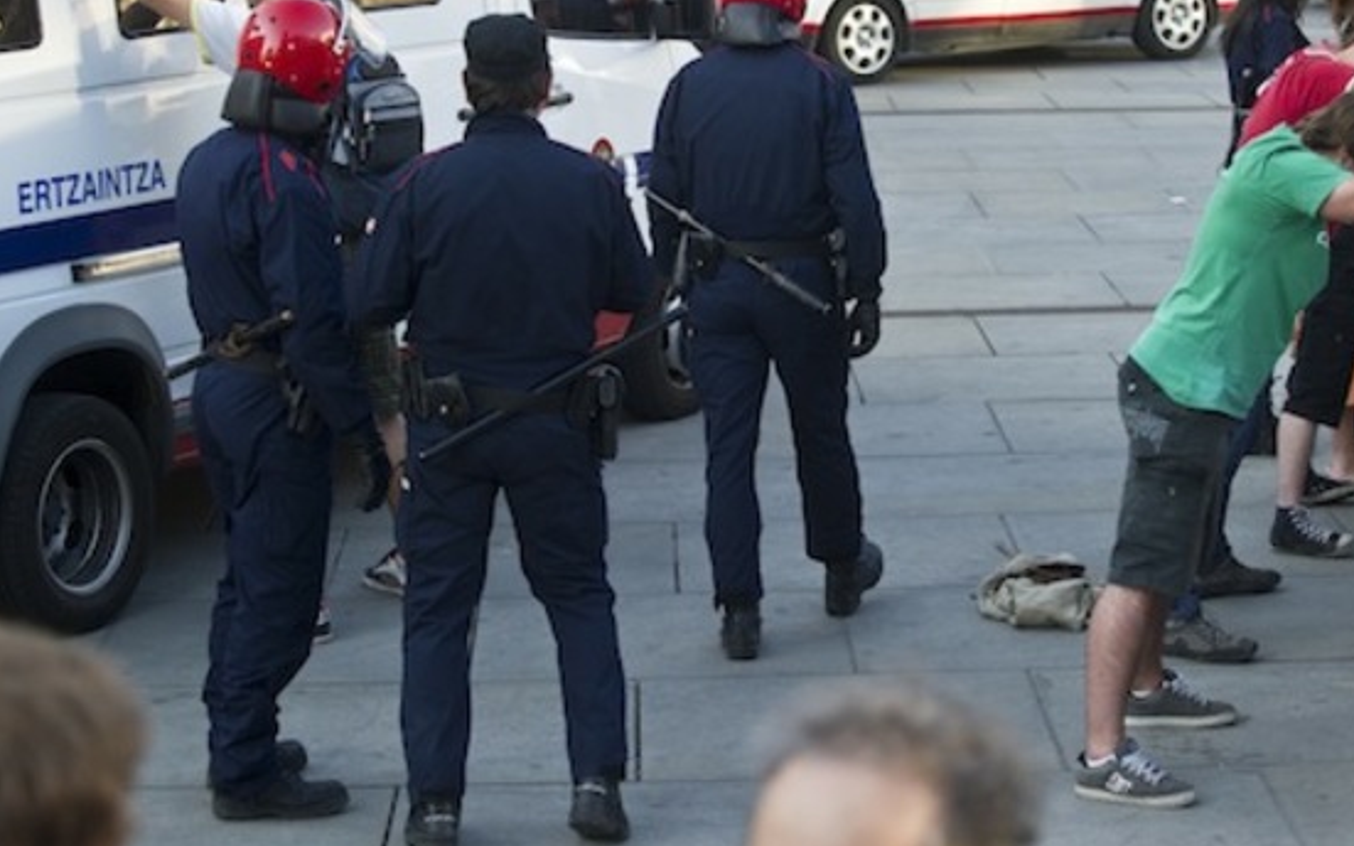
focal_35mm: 94
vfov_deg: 13.9
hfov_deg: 22.1
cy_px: 275
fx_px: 3468
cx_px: 808
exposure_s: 1/320
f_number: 4.5
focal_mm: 70
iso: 400
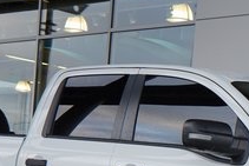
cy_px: 243
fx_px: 796
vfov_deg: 11.5
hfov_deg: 17.3
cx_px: 253
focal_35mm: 115
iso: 1000
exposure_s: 1/125
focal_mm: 38
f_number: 7.1
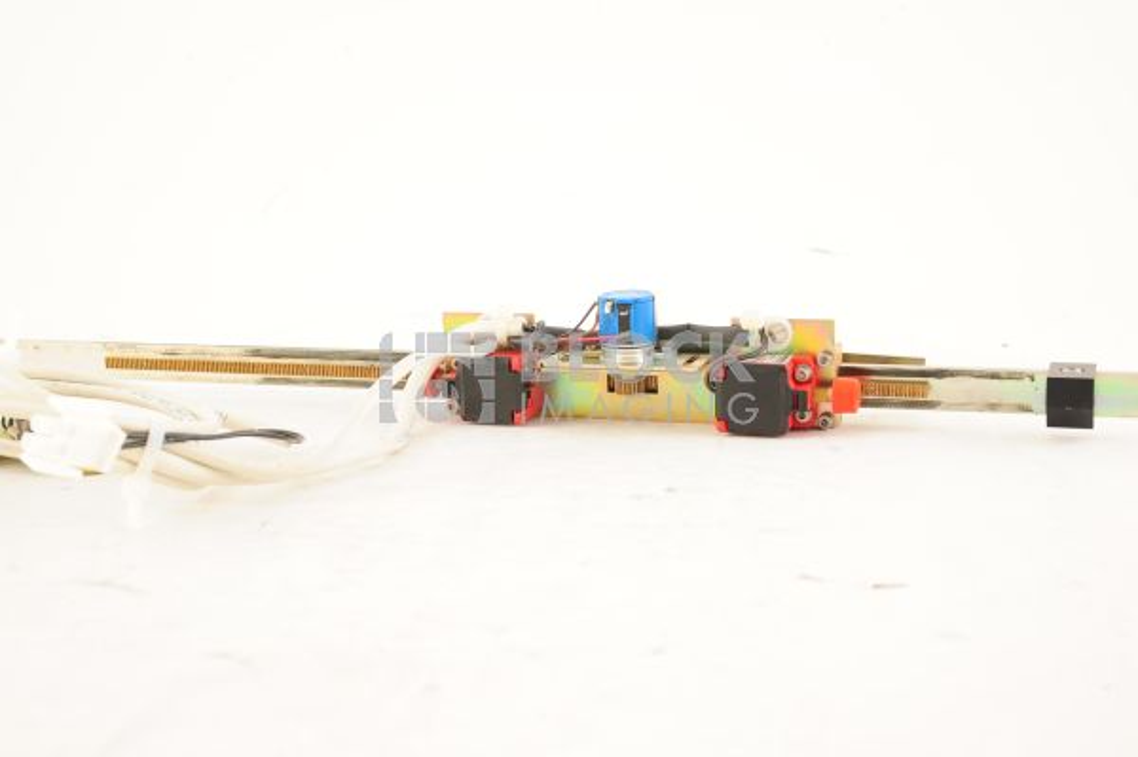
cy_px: 378
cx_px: 569
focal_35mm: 50
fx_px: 1579
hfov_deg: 39.6
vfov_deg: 26.9
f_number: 10
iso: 1600
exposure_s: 1/125
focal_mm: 50
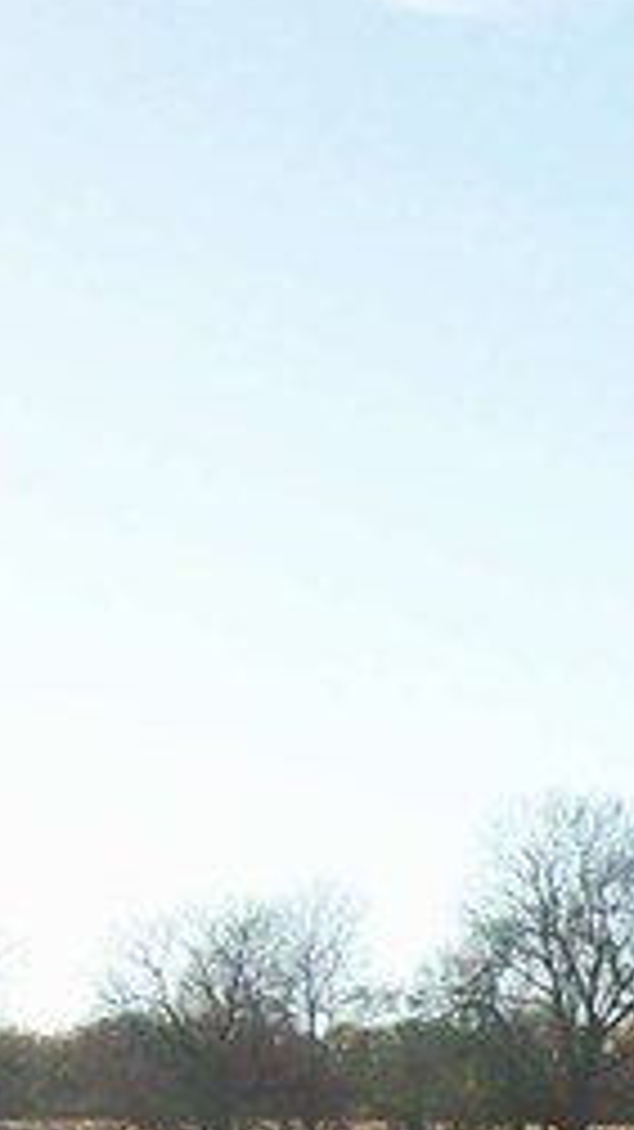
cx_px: 1326
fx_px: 4787
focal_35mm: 160
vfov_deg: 13.0
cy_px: 1508
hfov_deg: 7.3
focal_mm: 6
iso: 80
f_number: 4.8
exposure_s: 1/432
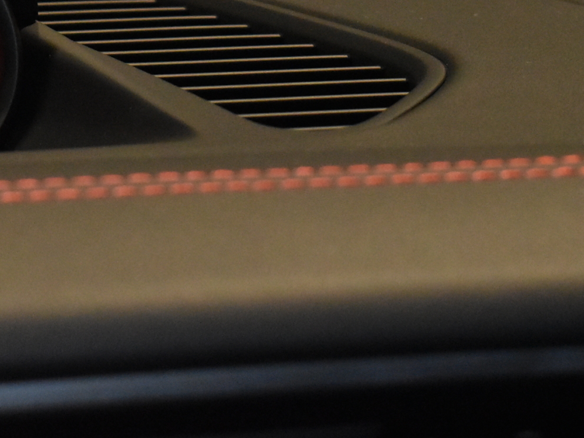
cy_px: -24
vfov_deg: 7.2
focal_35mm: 204
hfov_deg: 9.5
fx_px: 3445
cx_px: -133
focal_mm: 55
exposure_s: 1/100
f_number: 9
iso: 4500
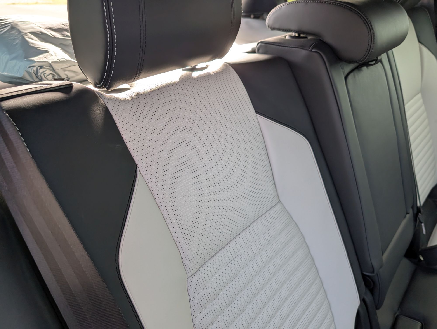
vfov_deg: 56.9
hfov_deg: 71.5
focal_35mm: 24
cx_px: 218
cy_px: 164
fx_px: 303
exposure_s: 1/1272
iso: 254
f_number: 1.68
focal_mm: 6.9
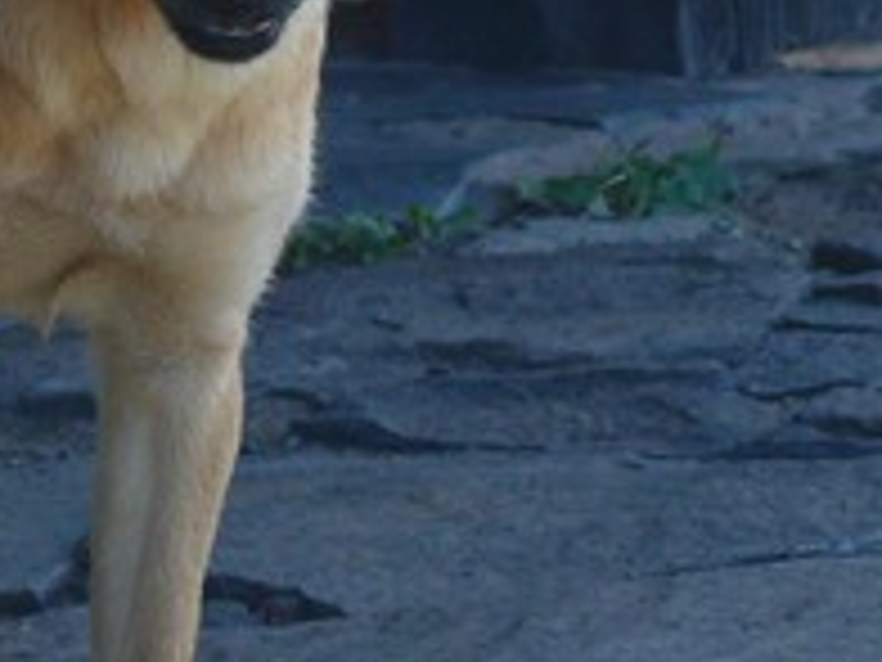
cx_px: -166
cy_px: -72
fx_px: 13937
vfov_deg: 2.7
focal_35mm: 547
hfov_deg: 3.6
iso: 100
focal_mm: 30.2
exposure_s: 1/100
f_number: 4
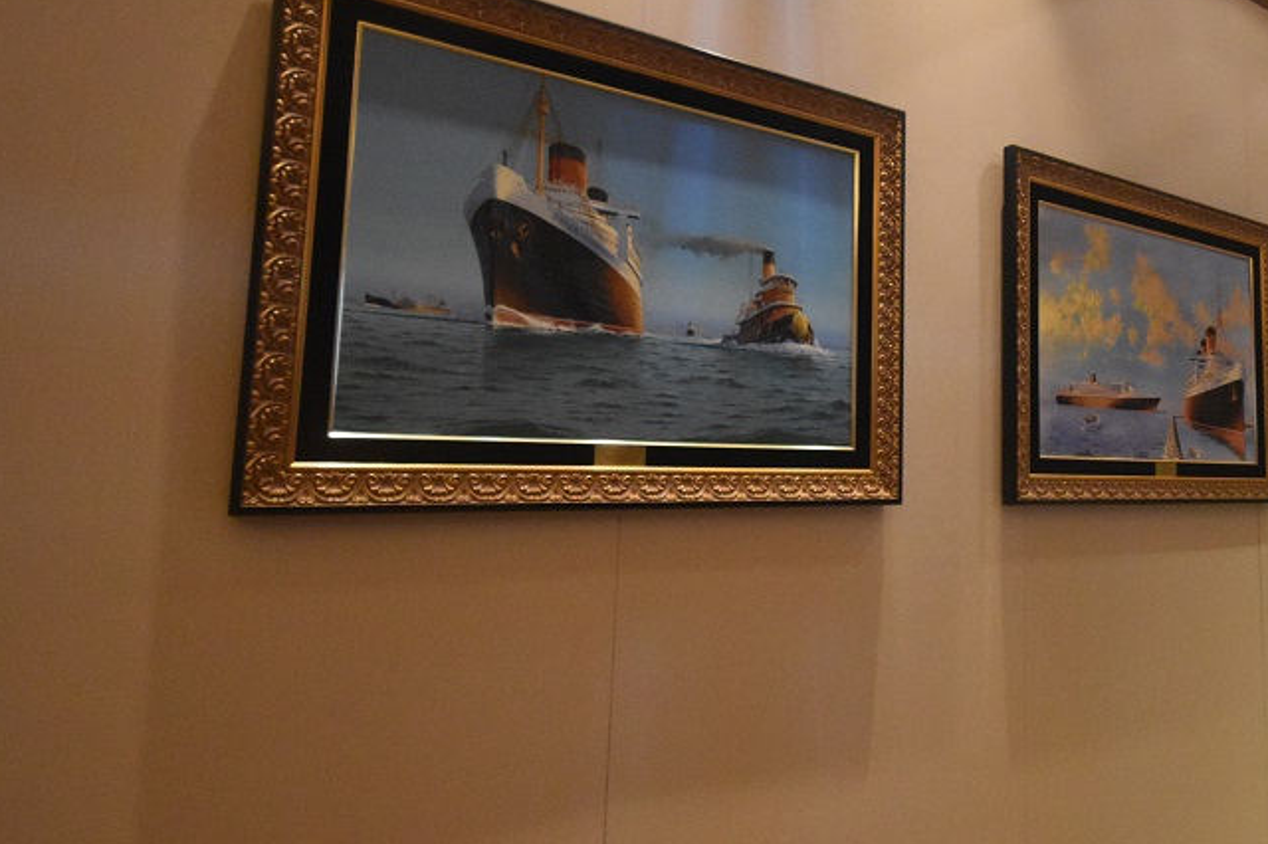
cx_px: 846
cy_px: 363
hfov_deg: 40.6
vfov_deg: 28.0
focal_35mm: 48
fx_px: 1690
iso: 4500
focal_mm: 20
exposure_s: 1/60
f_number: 5.6
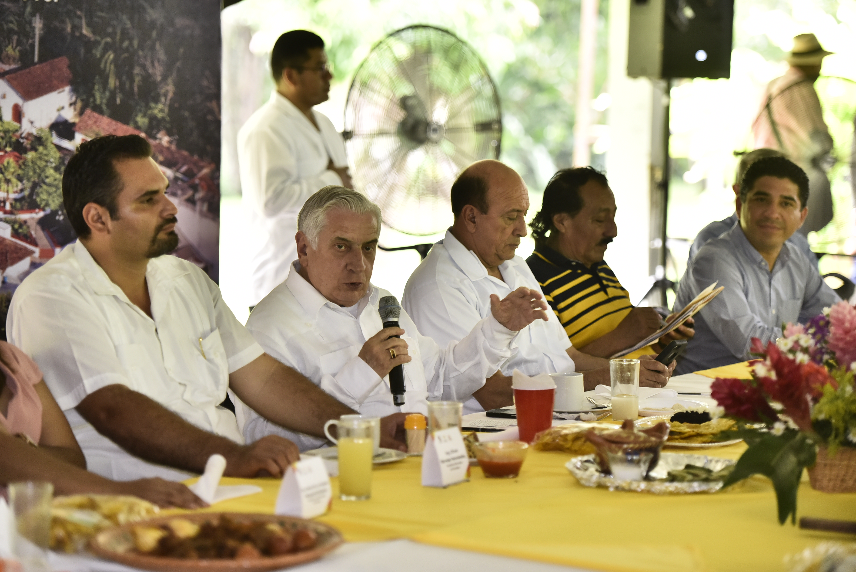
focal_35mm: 116
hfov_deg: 17.6
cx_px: 428
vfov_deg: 11.8
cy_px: 286
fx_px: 2759
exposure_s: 1/60
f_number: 2.8
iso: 1100
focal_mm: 116
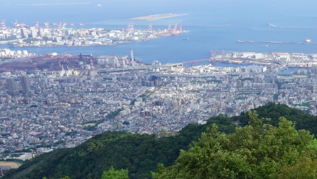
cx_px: 291
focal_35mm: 61
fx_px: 513
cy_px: 208
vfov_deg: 18.8
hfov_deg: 32.5
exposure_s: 1/400
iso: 400
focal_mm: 16
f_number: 9
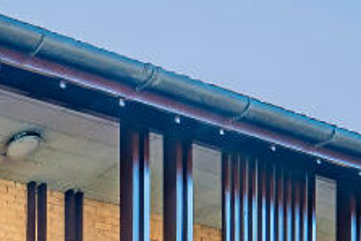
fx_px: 552
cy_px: 539
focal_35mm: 55
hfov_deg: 22.9
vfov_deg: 15.9
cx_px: -265
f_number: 9
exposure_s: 1/50
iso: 320
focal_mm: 12
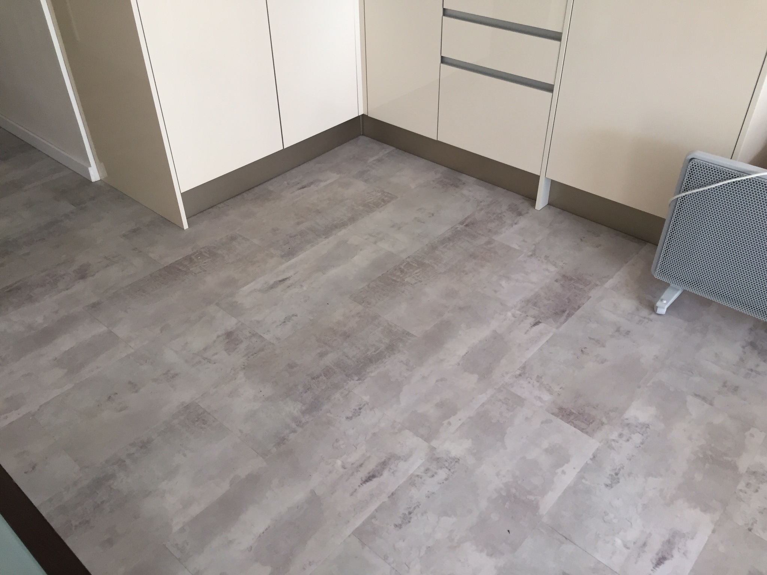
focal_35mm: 29
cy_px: 288
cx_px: 384
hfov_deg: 61.7
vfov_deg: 48.2
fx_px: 643
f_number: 2.2
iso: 80
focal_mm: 4.15
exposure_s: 1/33
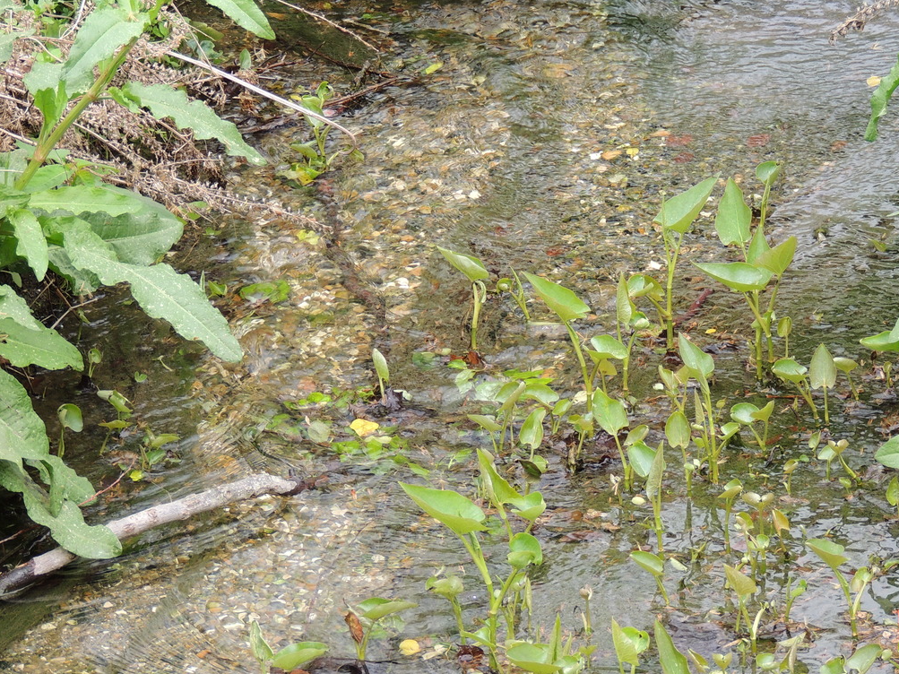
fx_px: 5635
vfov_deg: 6.8
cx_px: 550
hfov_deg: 9.1
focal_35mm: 217
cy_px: 305
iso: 100
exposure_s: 1/125
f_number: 4.5
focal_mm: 30.3
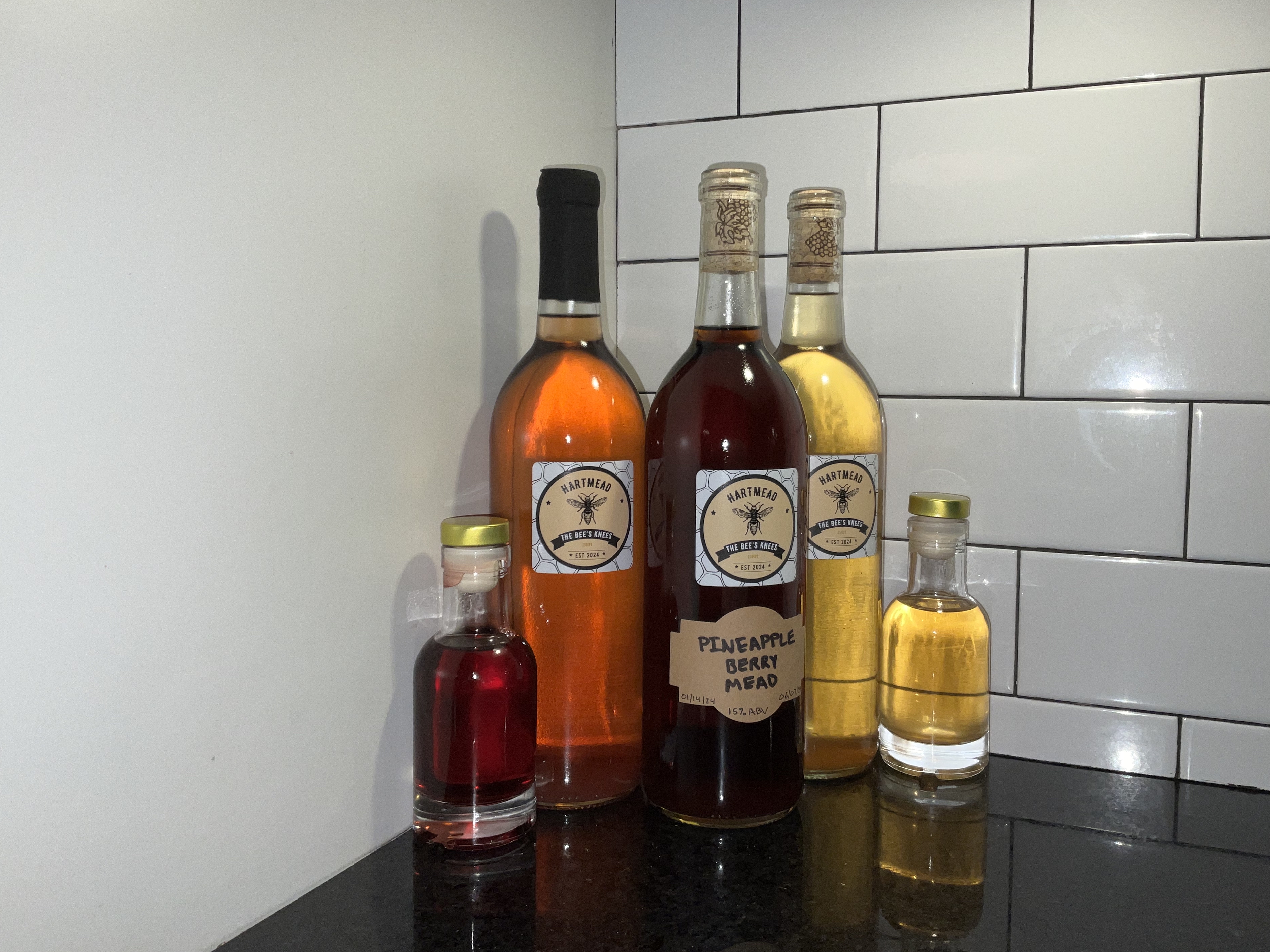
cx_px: 660
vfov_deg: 45.4
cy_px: 448
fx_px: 1137
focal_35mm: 31
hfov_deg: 58.3
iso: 16
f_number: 1.8
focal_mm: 3
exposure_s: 1/104
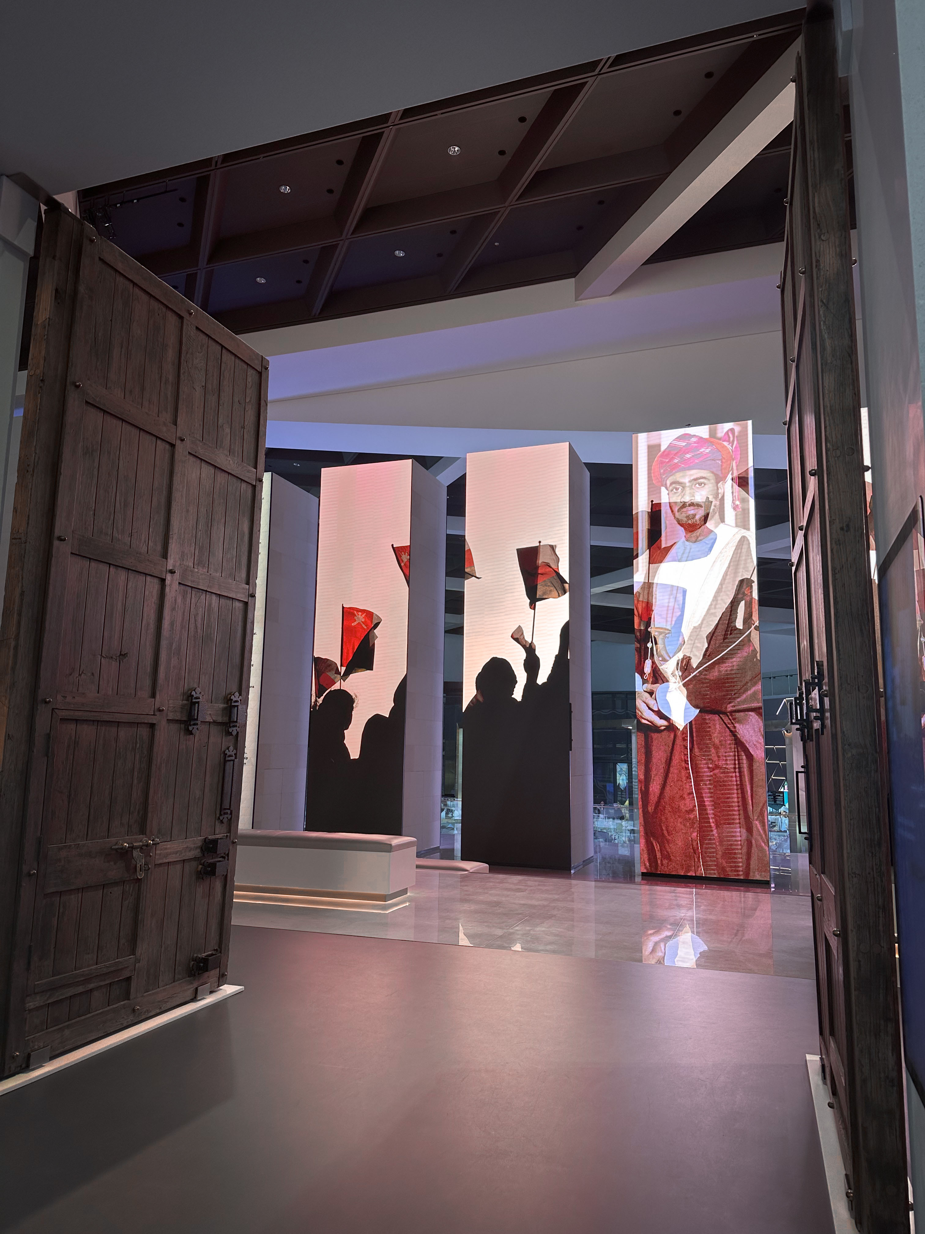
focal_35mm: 24
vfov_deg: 71.6
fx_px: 855
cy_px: 617
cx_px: 462
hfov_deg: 56.8
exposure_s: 1/100
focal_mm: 6.86
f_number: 1.8
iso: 80
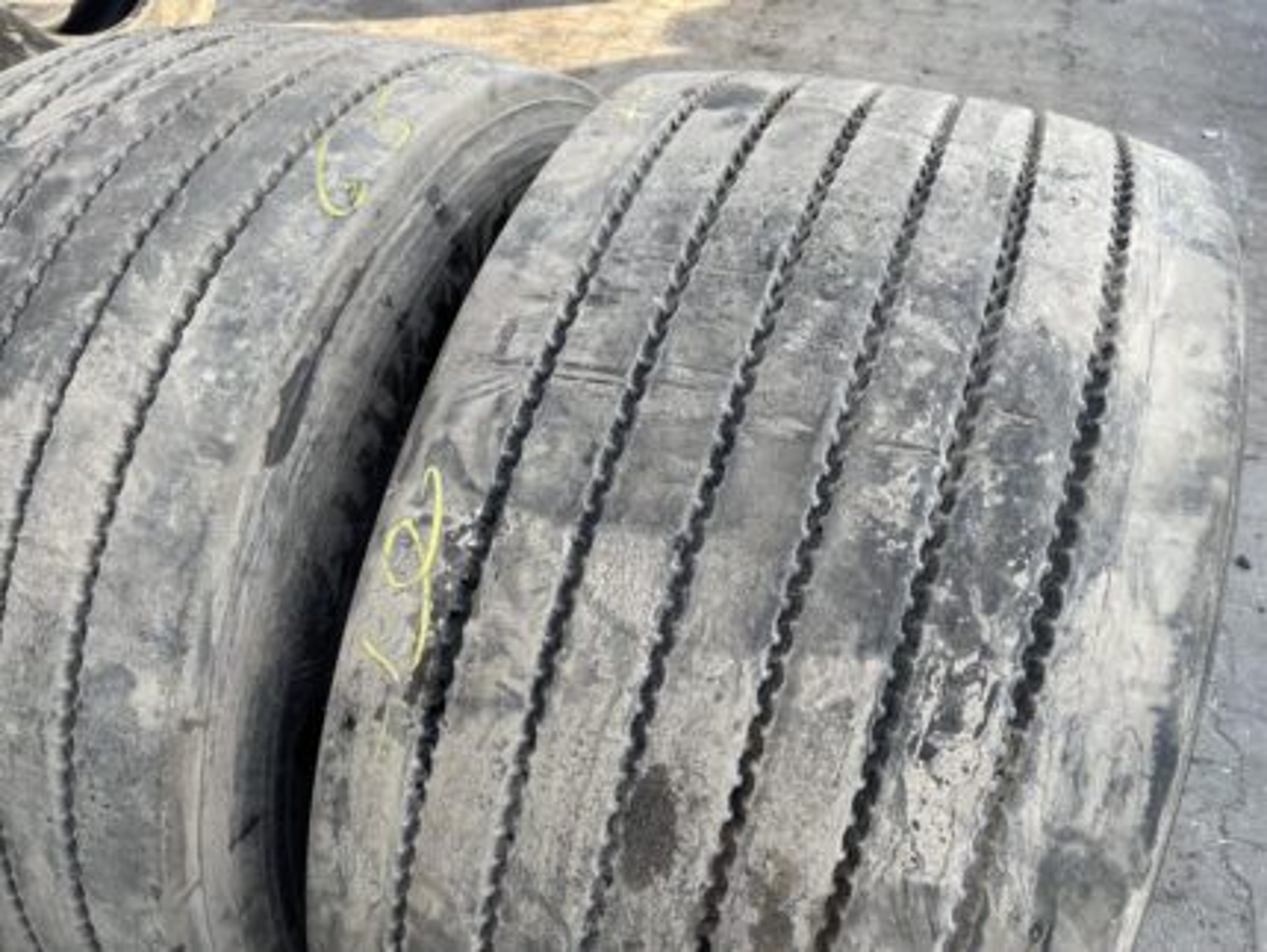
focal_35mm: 26
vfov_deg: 53.1
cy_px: 476
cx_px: 634
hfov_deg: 67.3
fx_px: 952
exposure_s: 1/217
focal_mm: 4.2
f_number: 1.6
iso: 32
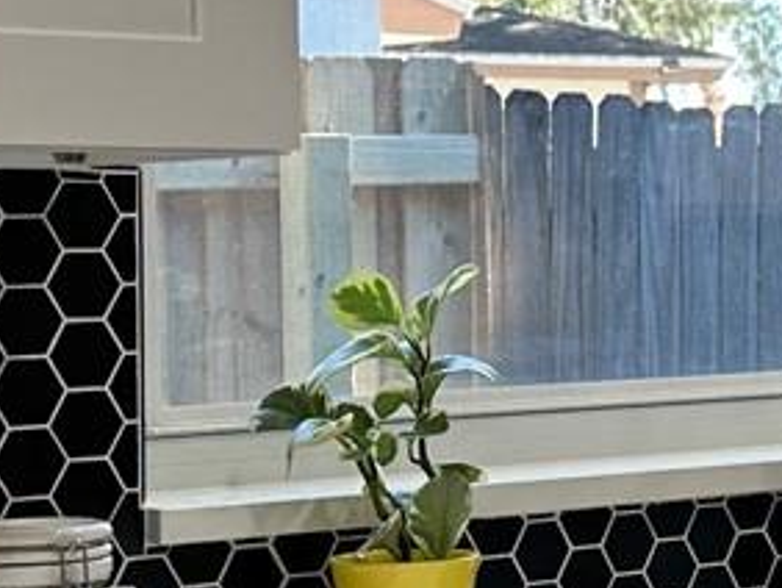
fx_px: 3075
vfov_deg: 10.9
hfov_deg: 14.1
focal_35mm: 136
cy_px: 288
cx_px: 890
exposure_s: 1/120
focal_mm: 6.86
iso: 64
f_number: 1.78
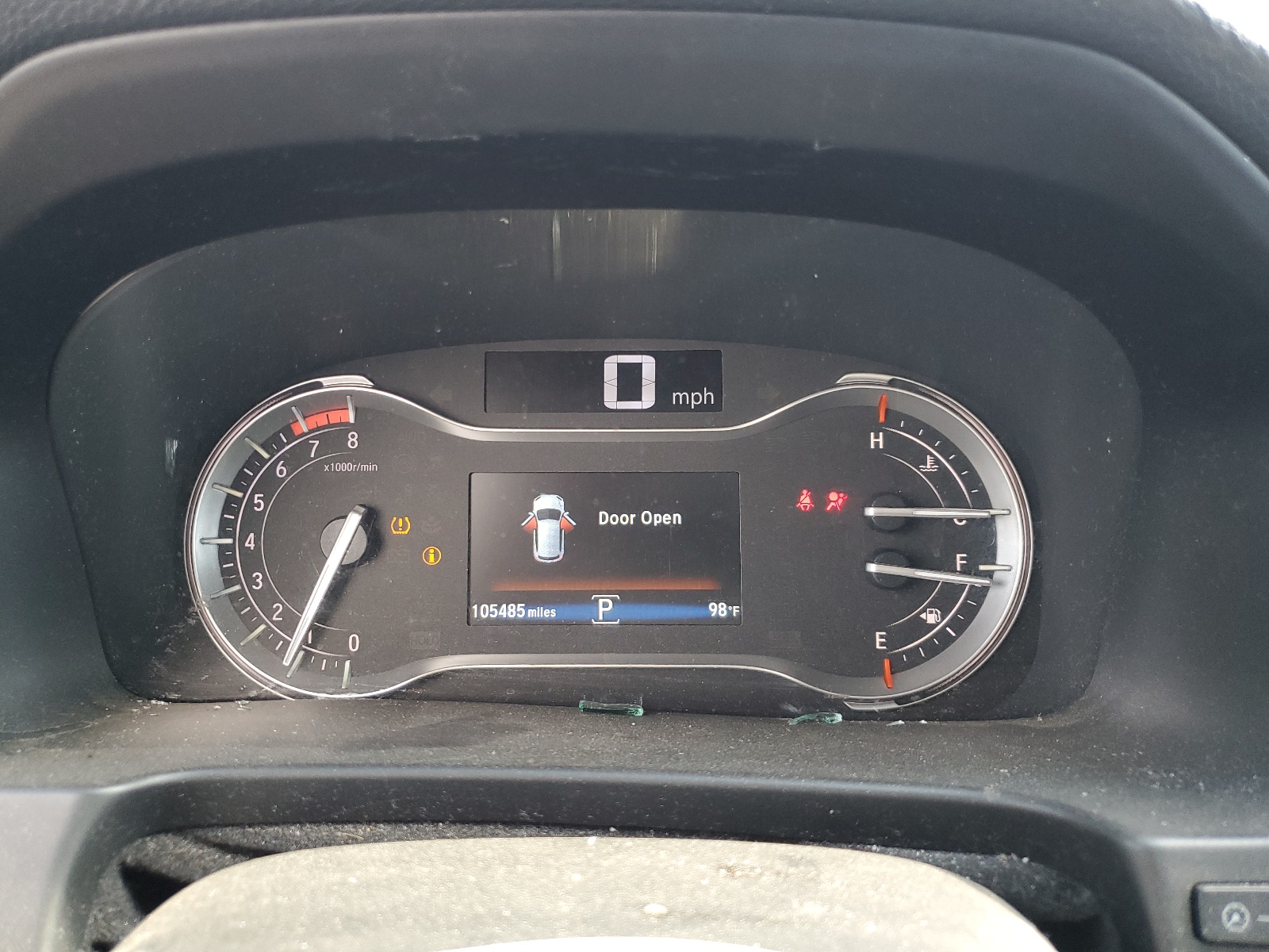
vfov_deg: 53.1
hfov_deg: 67.3
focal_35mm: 26
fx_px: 953
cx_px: 634
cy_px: 476
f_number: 1.5
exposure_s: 1/120
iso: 97
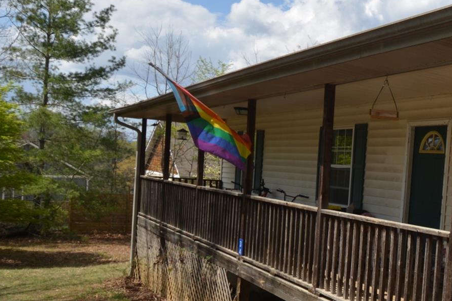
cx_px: 481
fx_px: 603
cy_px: 210
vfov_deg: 27.8
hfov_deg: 35.8
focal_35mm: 48
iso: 100
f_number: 10
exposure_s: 1/200
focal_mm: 14
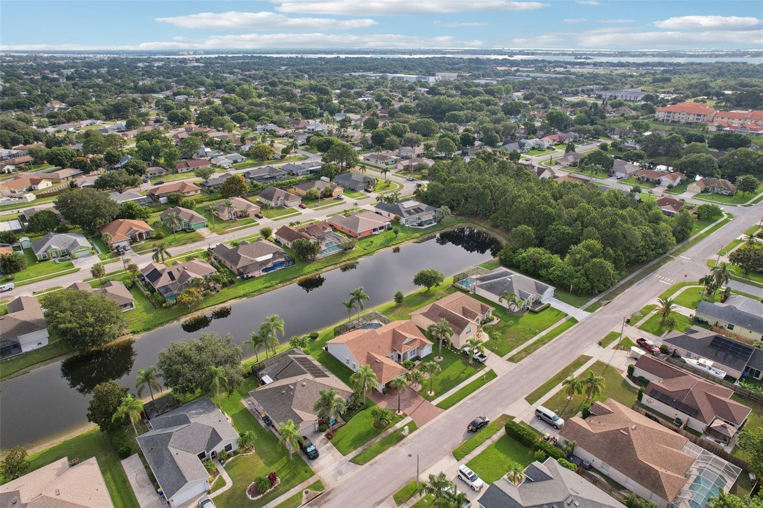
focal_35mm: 22
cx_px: 382
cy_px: 254
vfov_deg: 57.2
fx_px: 466
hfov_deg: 78.6
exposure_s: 1/1250
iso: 110
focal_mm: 8.38
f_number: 2.8
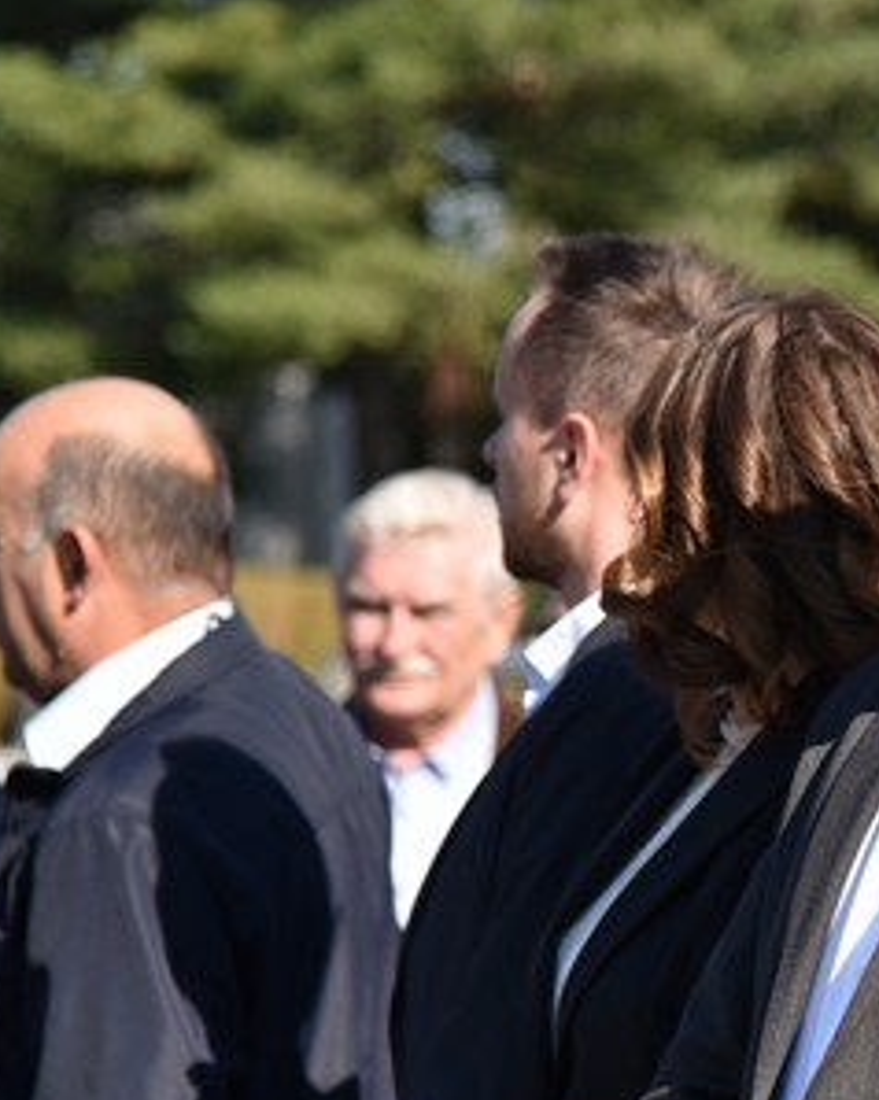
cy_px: 681
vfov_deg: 8.1
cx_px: 1012
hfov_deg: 6.5
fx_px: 7747
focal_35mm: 238
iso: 320
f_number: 4
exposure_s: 1/3200
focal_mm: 92
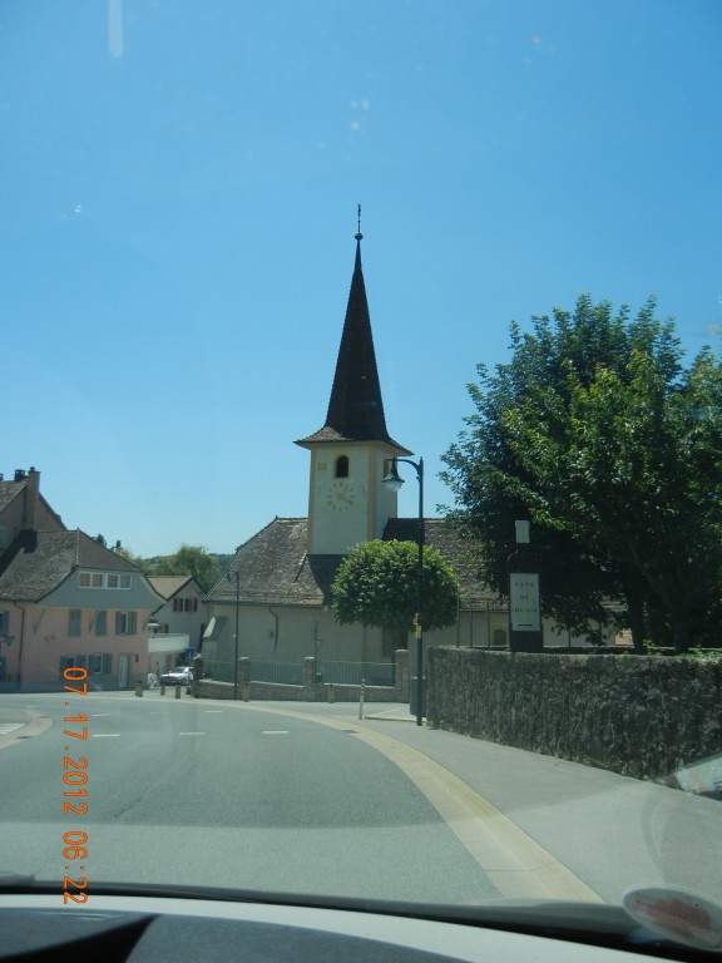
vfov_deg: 54.0
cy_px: 482
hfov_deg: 41.8
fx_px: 946
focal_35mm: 34
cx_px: 361
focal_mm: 6.2
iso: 160
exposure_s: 1/384
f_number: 7.2
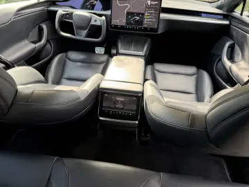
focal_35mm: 24
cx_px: 124
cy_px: 94
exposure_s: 1/137
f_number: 1.78
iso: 125
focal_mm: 6.76
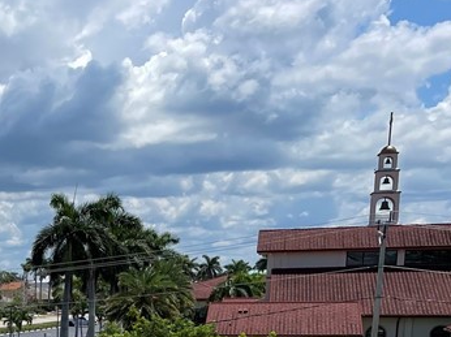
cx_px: -189
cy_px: 474
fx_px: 1003
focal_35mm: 77
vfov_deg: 17.6
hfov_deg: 21.9
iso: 32
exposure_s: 1/4831
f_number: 1.6
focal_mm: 4.2
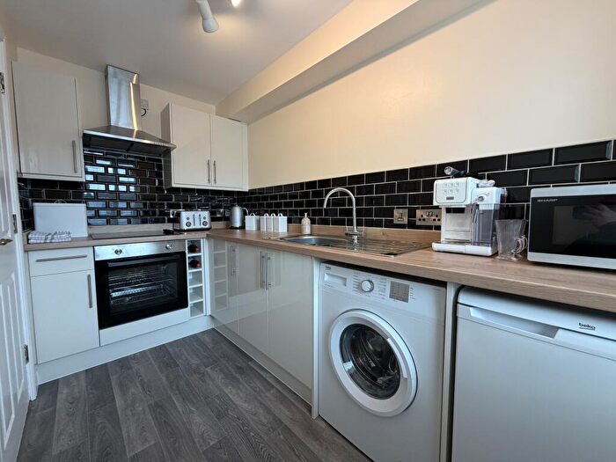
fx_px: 249
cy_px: 231
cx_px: 308
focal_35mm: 14
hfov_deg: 102.1
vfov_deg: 85.7
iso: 125
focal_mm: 2.22
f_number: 2.2
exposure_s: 1/121
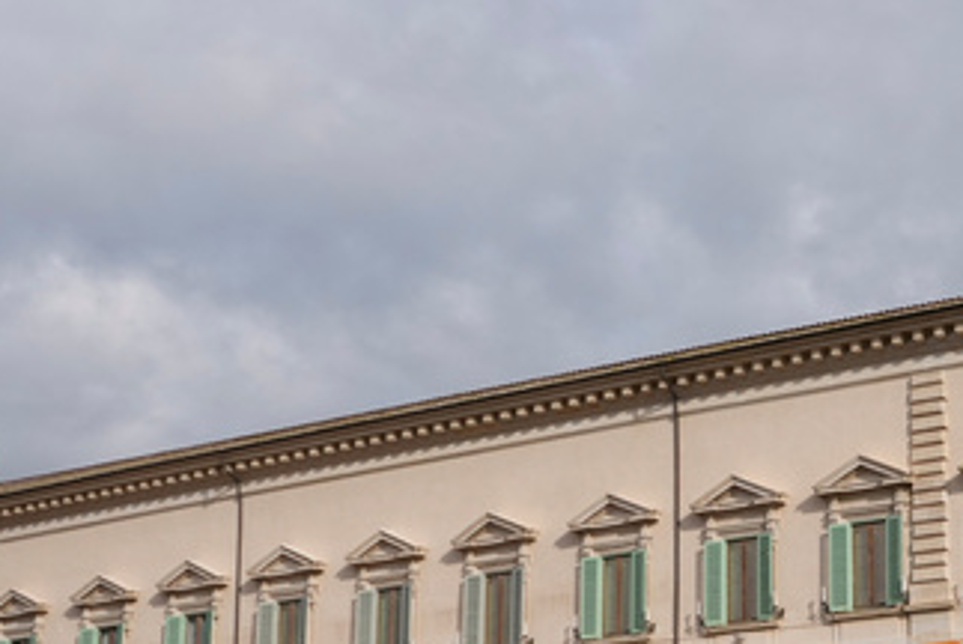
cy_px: 580
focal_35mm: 76
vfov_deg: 17.7
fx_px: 2035
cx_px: 793
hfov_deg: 26.1
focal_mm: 24
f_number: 5.6
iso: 400
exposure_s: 1/2500
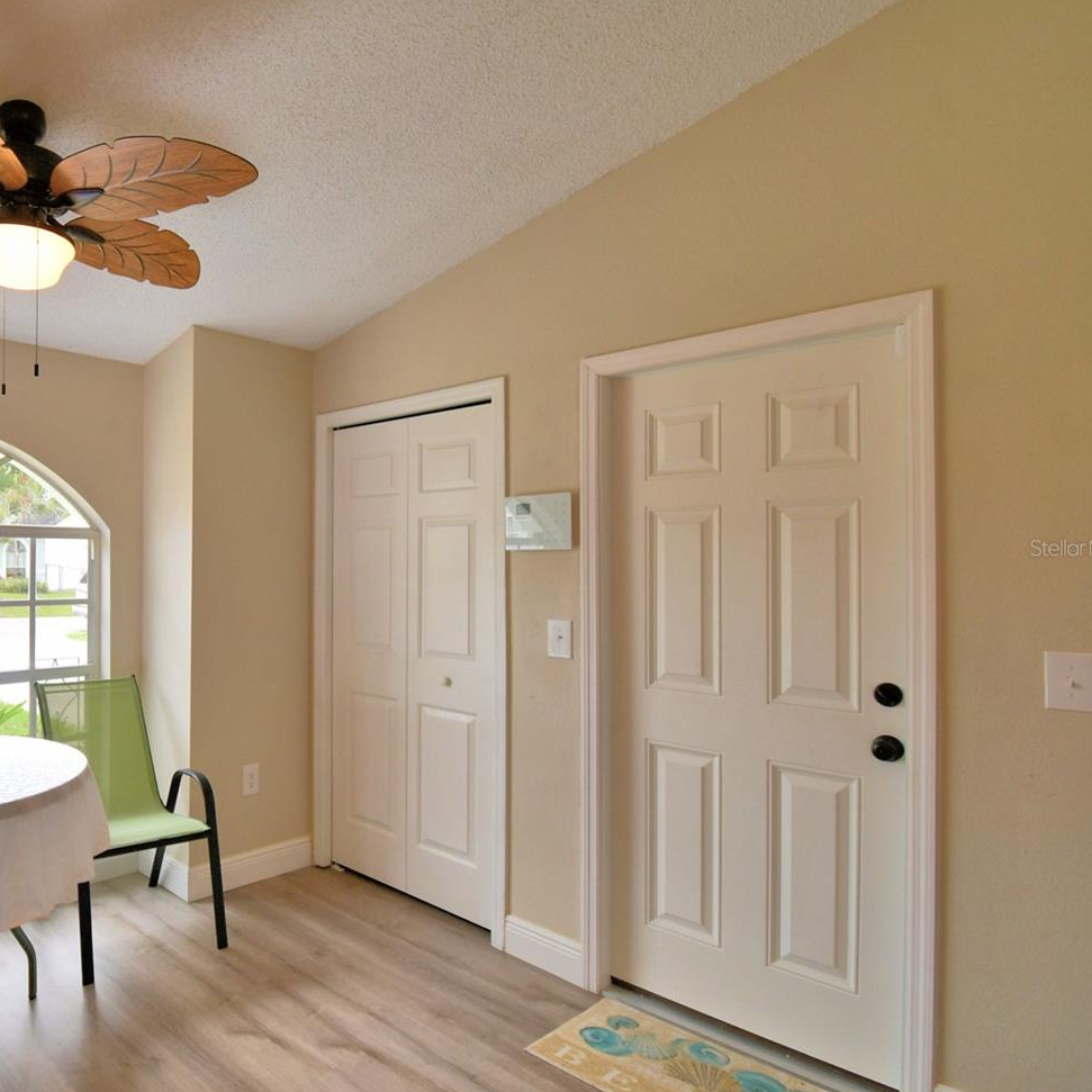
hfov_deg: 66.1
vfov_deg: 72.1
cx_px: 231
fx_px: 749
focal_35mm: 21
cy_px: 548
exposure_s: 1/160
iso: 200
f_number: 4.5
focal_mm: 10
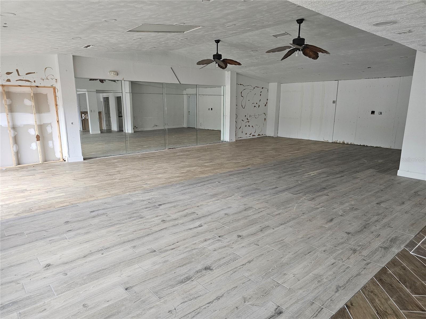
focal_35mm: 23
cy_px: 160
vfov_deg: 58.9
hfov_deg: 73.9
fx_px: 283
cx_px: 213
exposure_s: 1/120
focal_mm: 6.3
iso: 400
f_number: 1.7
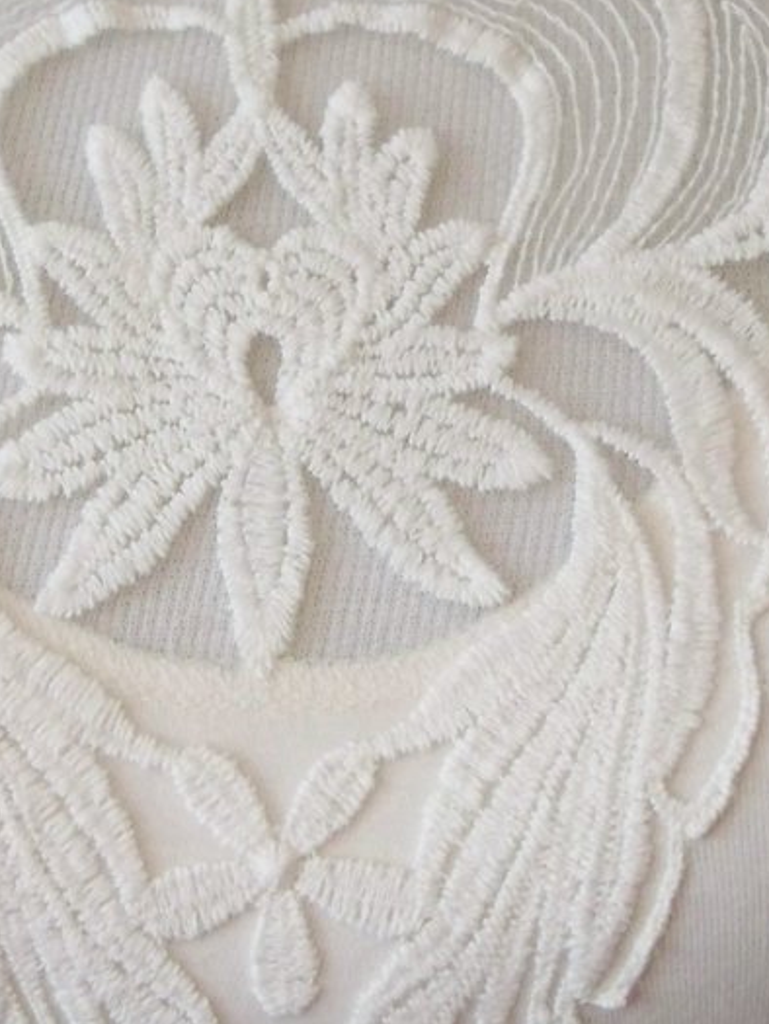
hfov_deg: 15.7
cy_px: 565
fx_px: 2783
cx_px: 242
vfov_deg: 20.9
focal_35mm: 94
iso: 400
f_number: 2.8
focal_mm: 7.8
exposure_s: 1/60
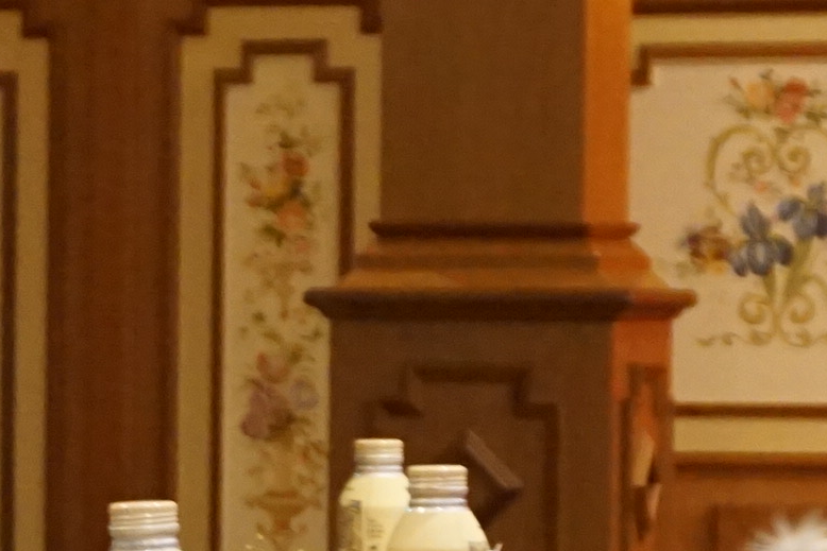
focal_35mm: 229
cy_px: 612
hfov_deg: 8.9
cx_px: -55
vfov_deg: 6.0
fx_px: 5261
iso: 3200
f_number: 4.5
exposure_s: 1/30
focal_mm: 28
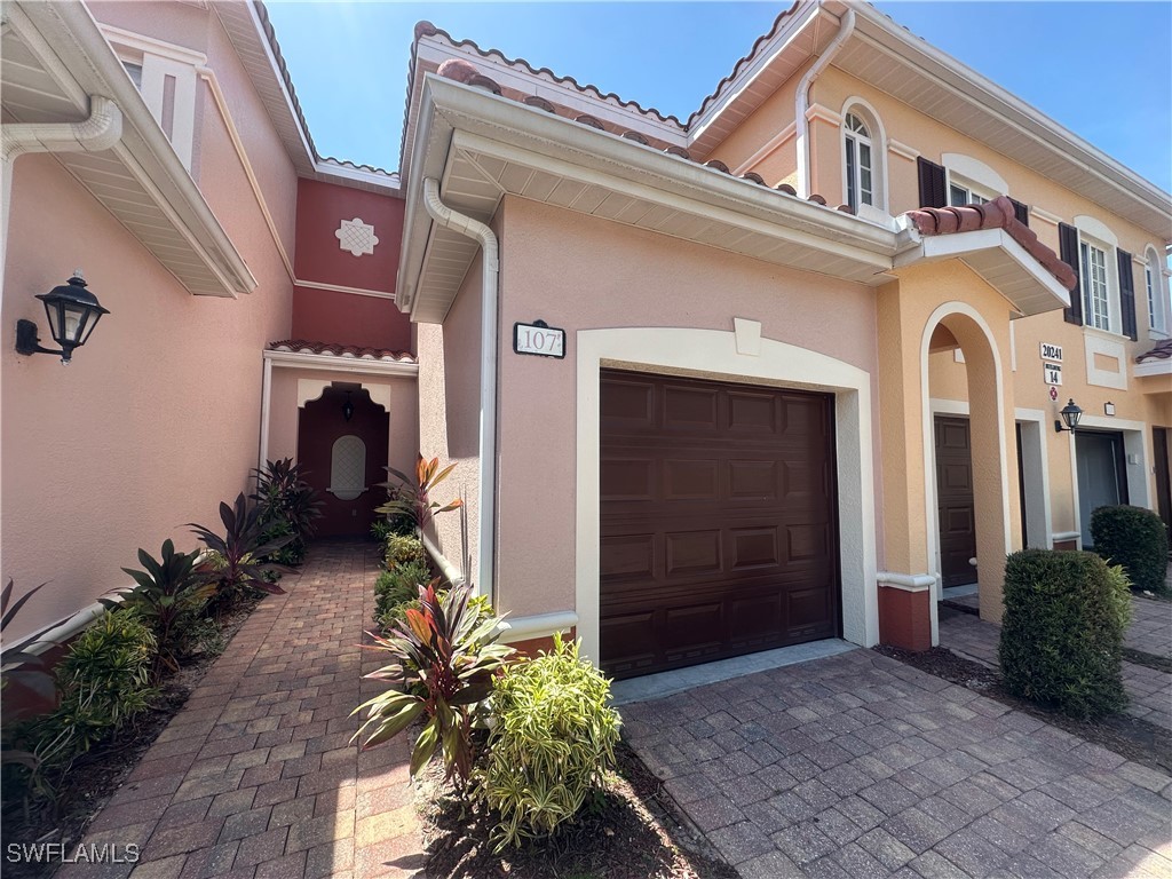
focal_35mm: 14
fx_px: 474
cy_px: 440
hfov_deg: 102.1
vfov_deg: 85.7
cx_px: 586
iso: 40
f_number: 2.2
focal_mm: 2.22
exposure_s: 1/612
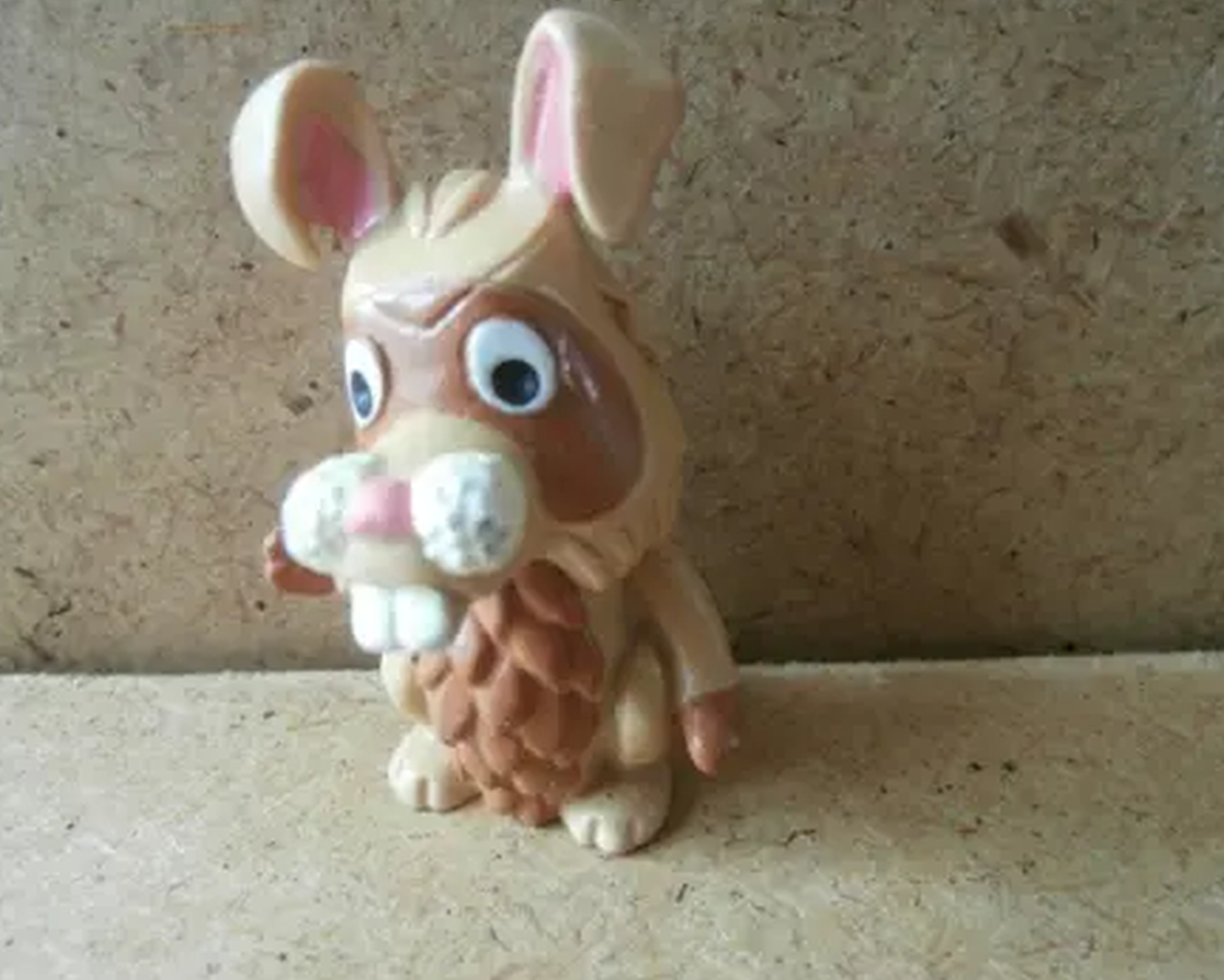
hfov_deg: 66.0
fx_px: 942
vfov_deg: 55.0
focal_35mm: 26
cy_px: 476
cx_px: 615
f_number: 3
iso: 200
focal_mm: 4.2
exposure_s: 1/25
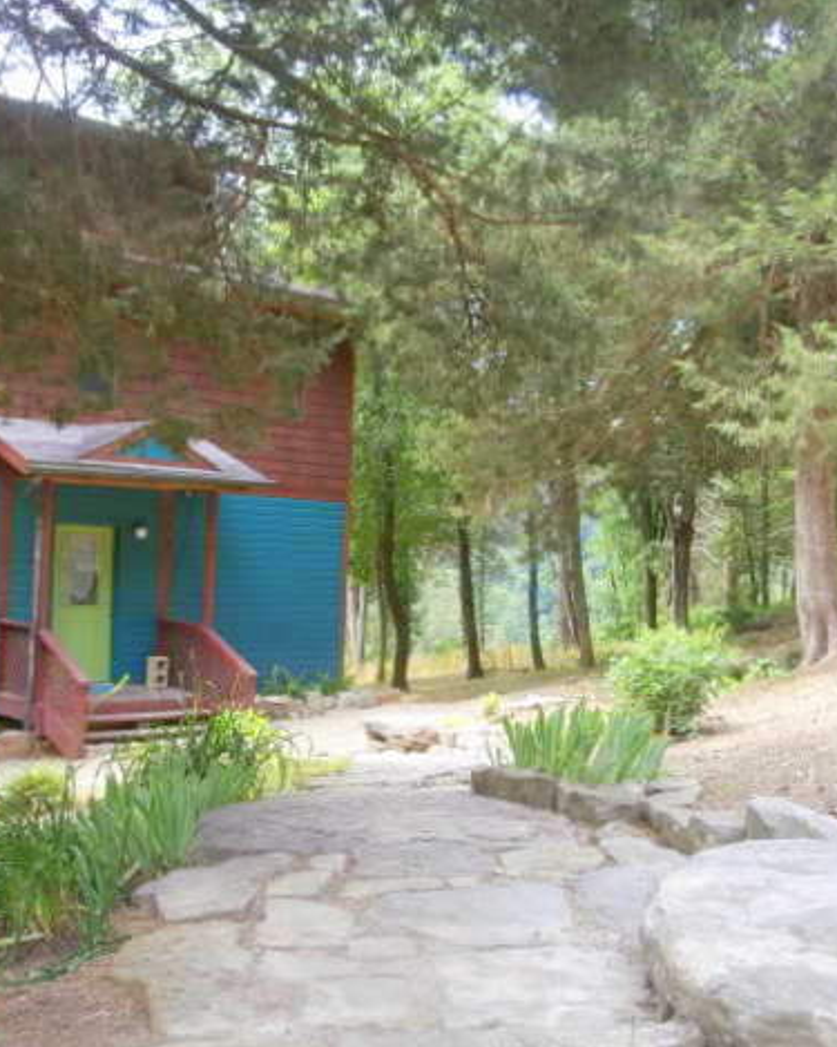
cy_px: 516
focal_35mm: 40
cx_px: 364
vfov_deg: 45.8
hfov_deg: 37.3
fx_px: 1239
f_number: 3.5
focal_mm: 5.36
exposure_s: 1/60
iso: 100
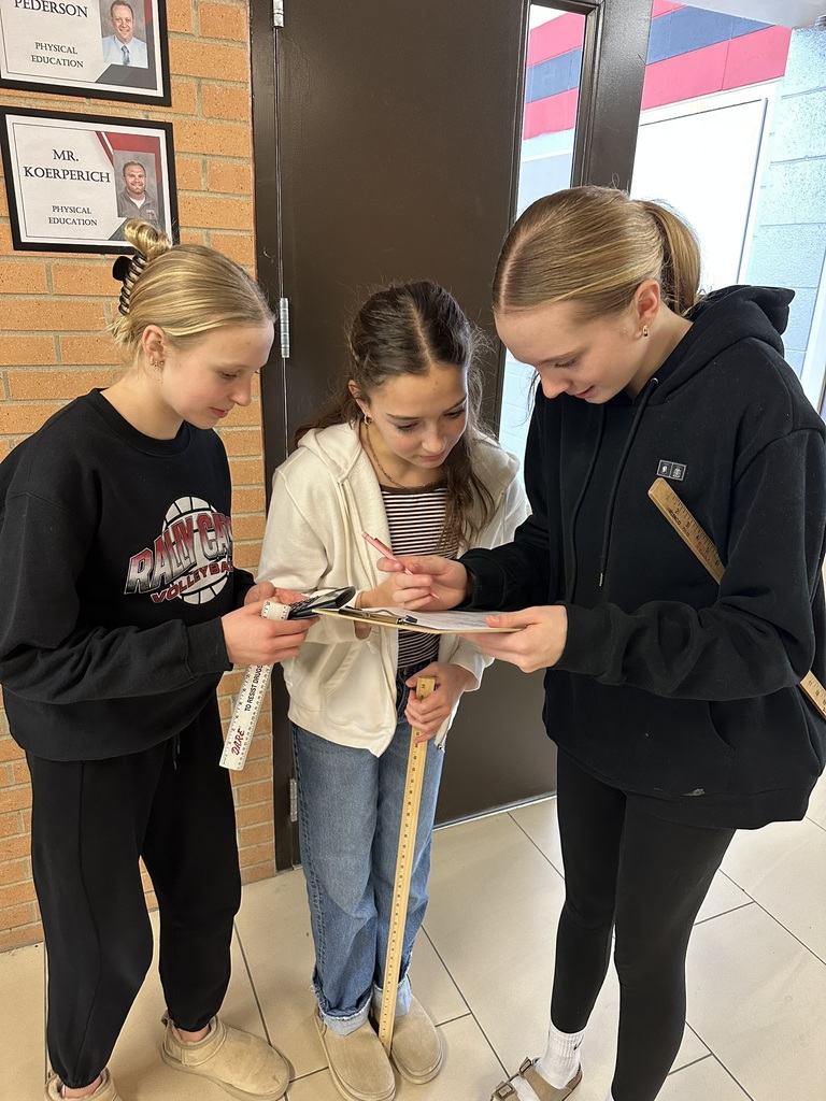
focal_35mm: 24
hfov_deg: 56.8
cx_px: 413
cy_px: 550
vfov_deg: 71.6
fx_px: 764
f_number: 1.78
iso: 320
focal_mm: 6.86
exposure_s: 1/60
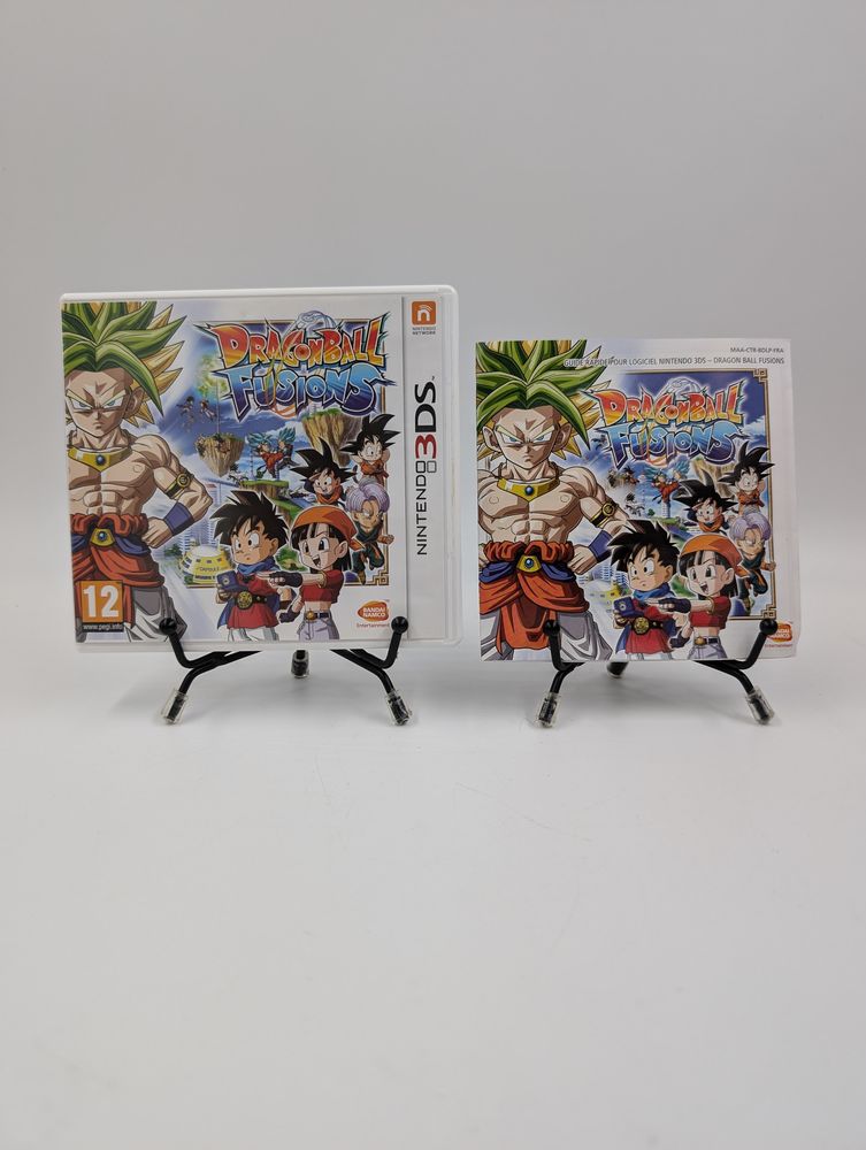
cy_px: 575
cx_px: 433
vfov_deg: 71.5
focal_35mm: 24
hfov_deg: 56.9
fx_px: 799
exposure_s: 1/30.8
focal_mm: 6.9
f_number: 1.68
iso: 27
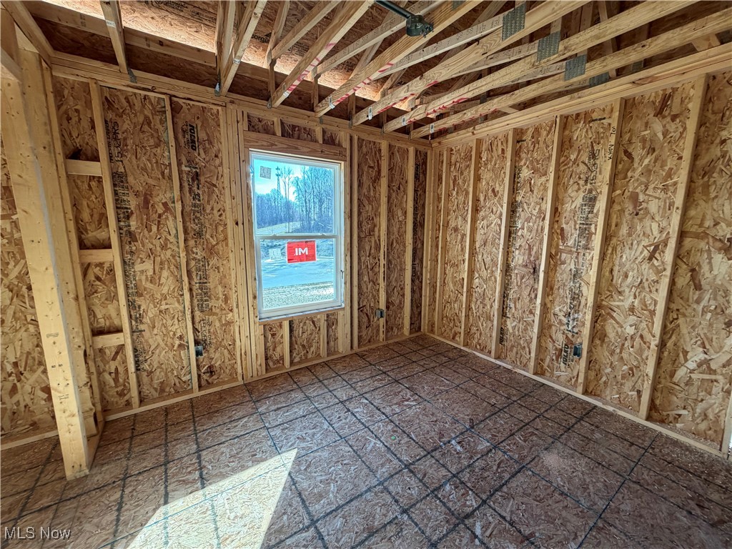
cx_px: 366
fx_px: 296
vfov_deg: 85.7
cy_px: 274
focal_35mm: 14
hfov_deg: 102.1
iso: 125
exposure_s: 1/121
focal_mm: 2.22
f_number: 2.2
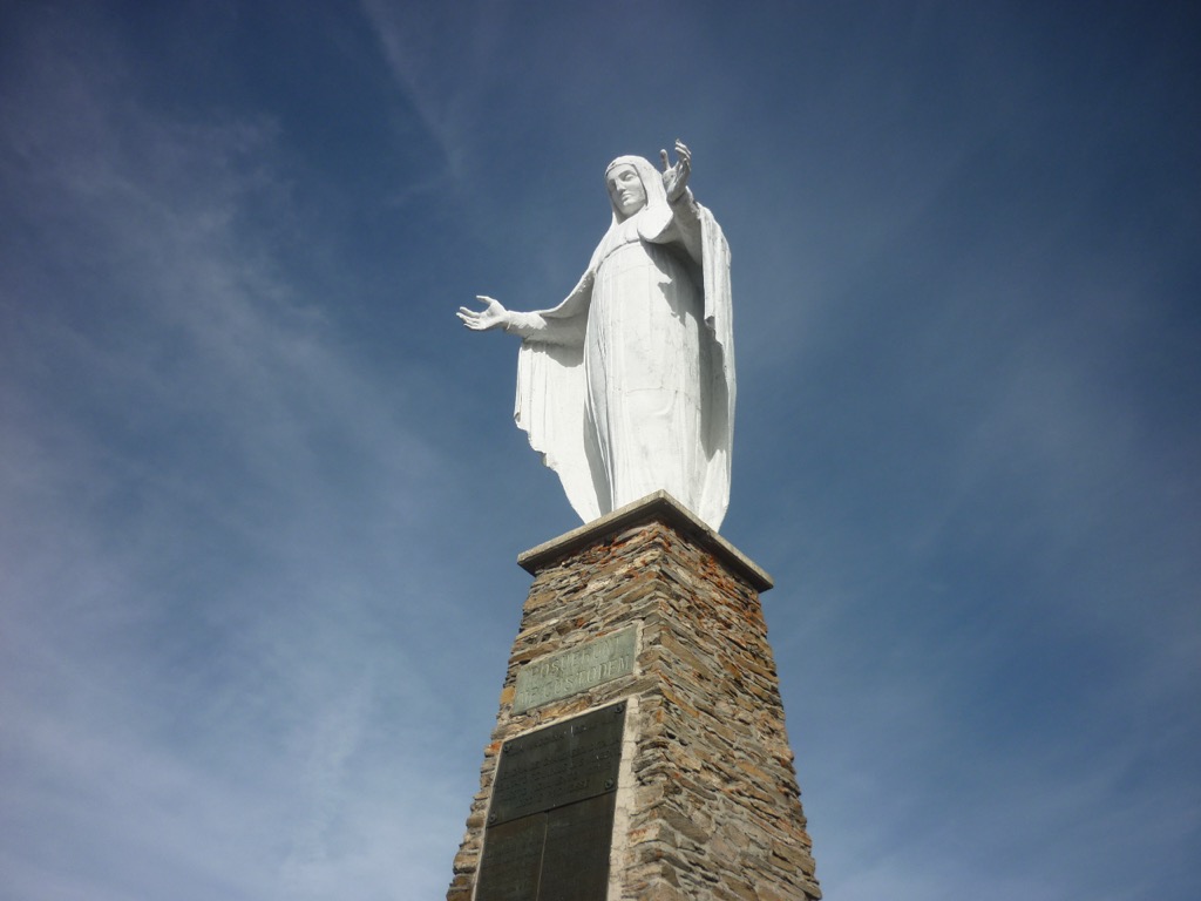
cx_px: 600
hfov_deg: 55.4
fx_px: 1145
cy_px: 450
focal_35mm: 33
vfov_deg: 42.9
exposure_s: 1/320
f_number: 8
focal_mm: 5.5
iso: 80
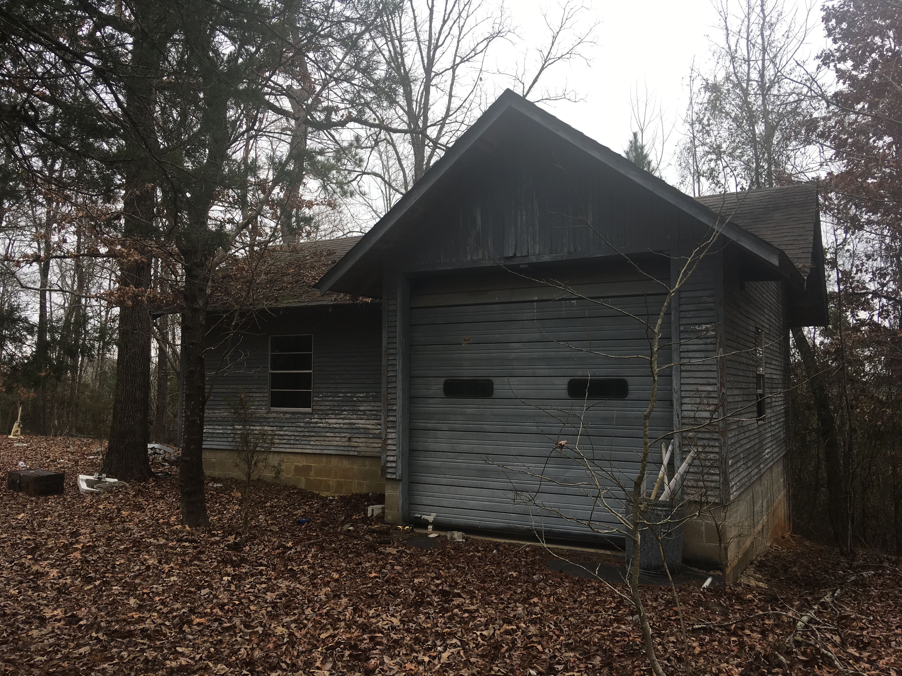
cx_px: 451
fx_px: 756
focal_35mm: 29
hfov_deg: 61.7
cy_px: 338
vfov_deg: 48.2
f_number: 2.2
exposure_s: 1/237
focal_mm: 4.15
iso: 25
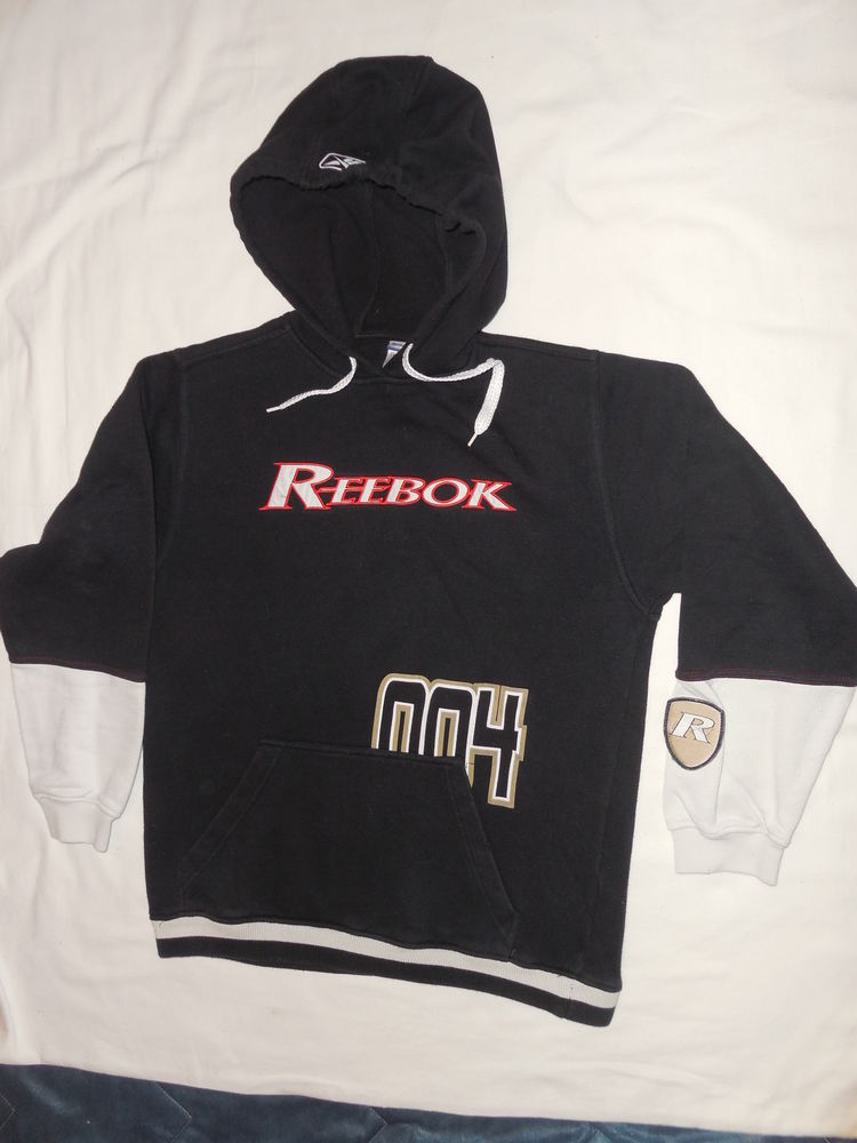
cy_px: 572
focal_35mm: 26
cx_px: 428
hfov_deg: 53.1
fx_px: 858
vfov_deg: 67.3
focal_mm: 4.6
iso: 200
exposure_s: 1/25
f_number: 3.5
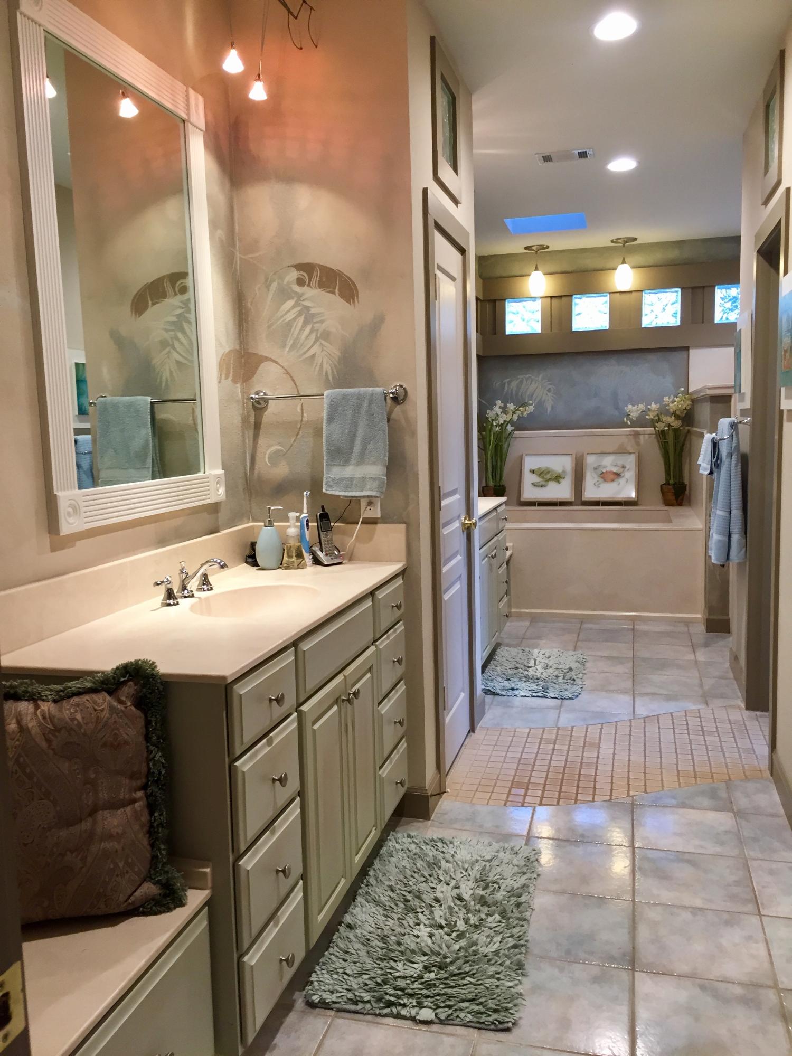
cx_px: 396
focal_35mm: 29
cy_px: 528
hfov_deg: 48.2
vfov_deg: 61.7
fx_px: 885
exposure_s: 1/33
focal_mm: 4.15
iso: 100
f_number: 2.2
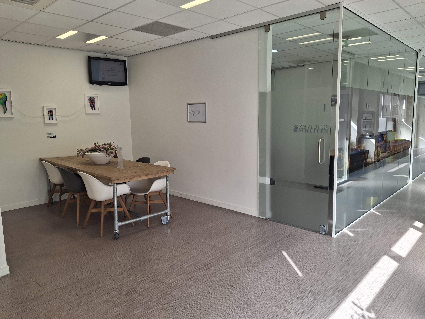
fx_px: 307
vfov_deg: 54.9
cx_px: 212
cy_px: 160
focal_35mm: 25
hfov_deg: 69.4
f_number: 1.8
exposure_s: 1/130
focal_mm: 4.69
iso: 25
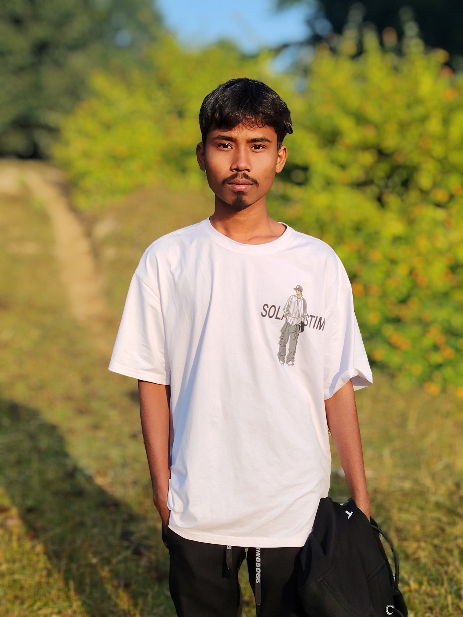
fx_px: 856
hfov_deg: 30.3
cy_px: 308
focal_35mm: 48
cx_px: 232
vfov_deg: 39.7
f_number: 4
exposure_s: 1/551
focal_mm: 5.25
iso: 100
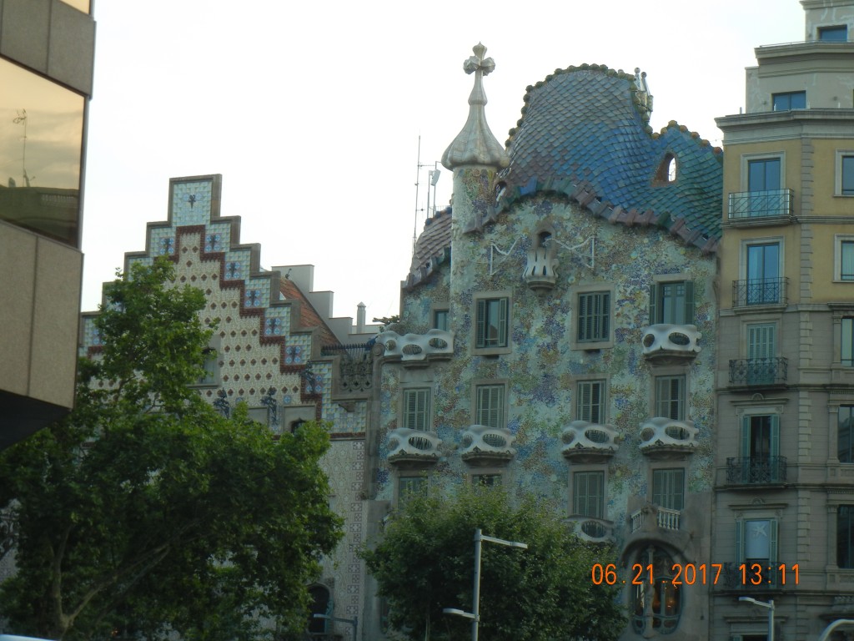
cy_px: 320
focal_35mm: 116
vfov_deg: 12.8
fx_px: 2862
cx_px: 427
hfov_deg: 17.0
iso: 160
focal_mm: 20.9
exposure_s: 1/110
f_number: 4.6
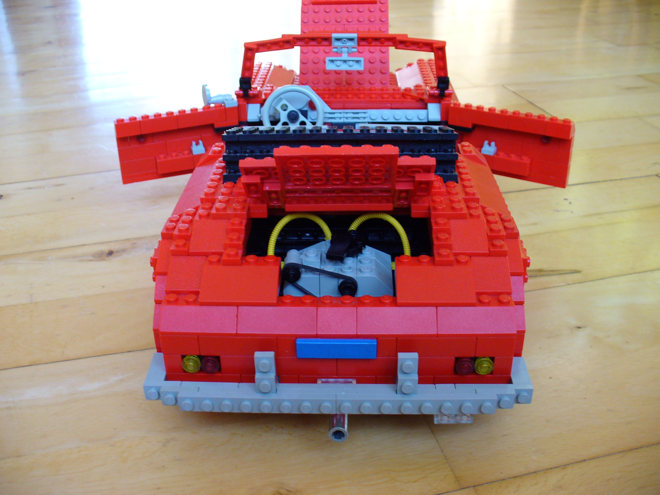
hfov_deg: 50.1
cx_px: 330
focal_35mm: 37
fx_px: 705
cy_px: 248
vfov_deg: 38.7
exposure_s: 1/30
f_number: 2.8
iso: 100
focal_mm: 6.1
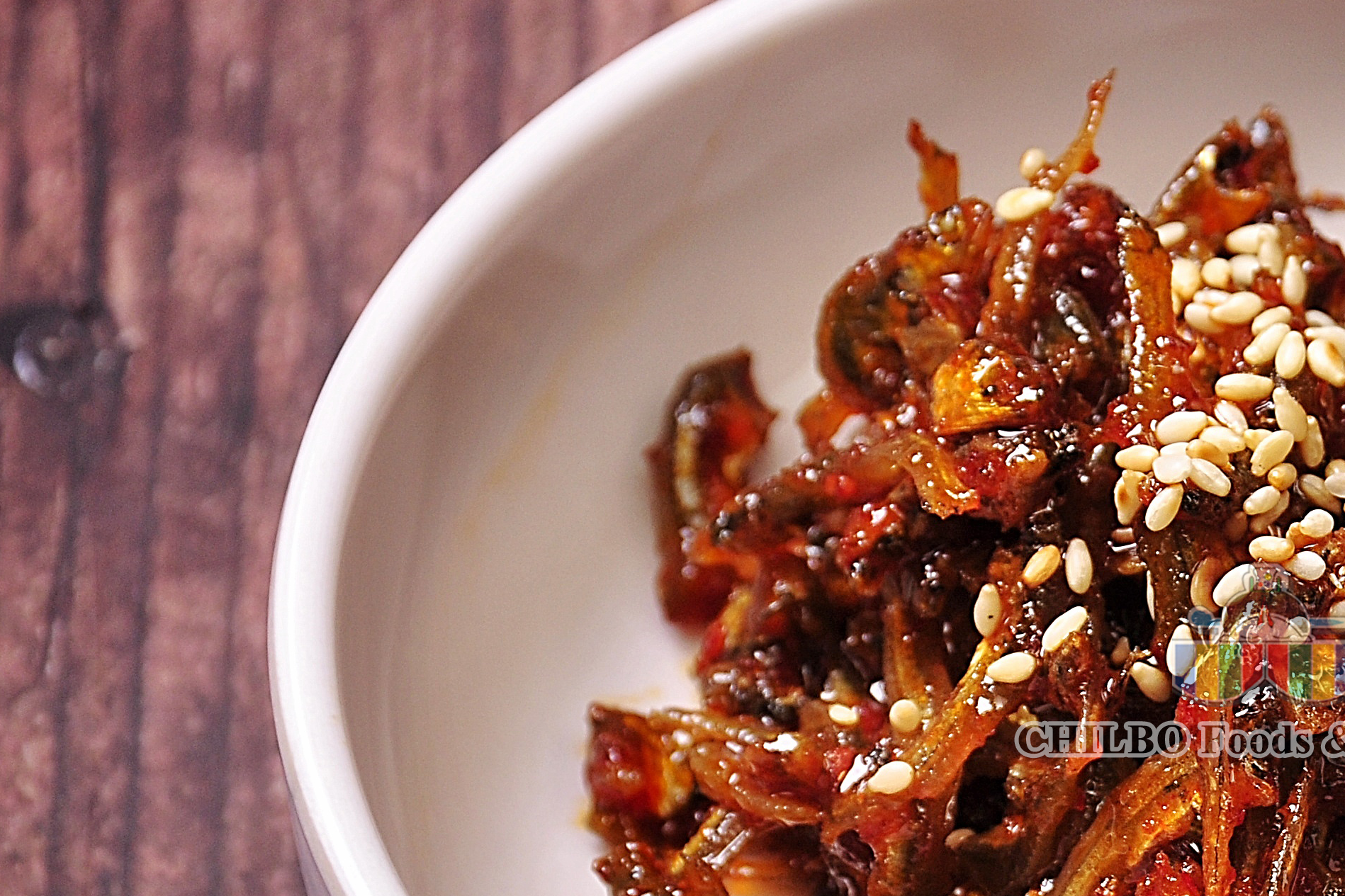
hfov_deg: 4.9
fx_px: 15806
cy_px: 731
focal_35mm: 423
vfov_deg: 3.2
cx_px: 1354
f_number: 9
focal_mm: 125
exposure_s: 1/100
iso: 200
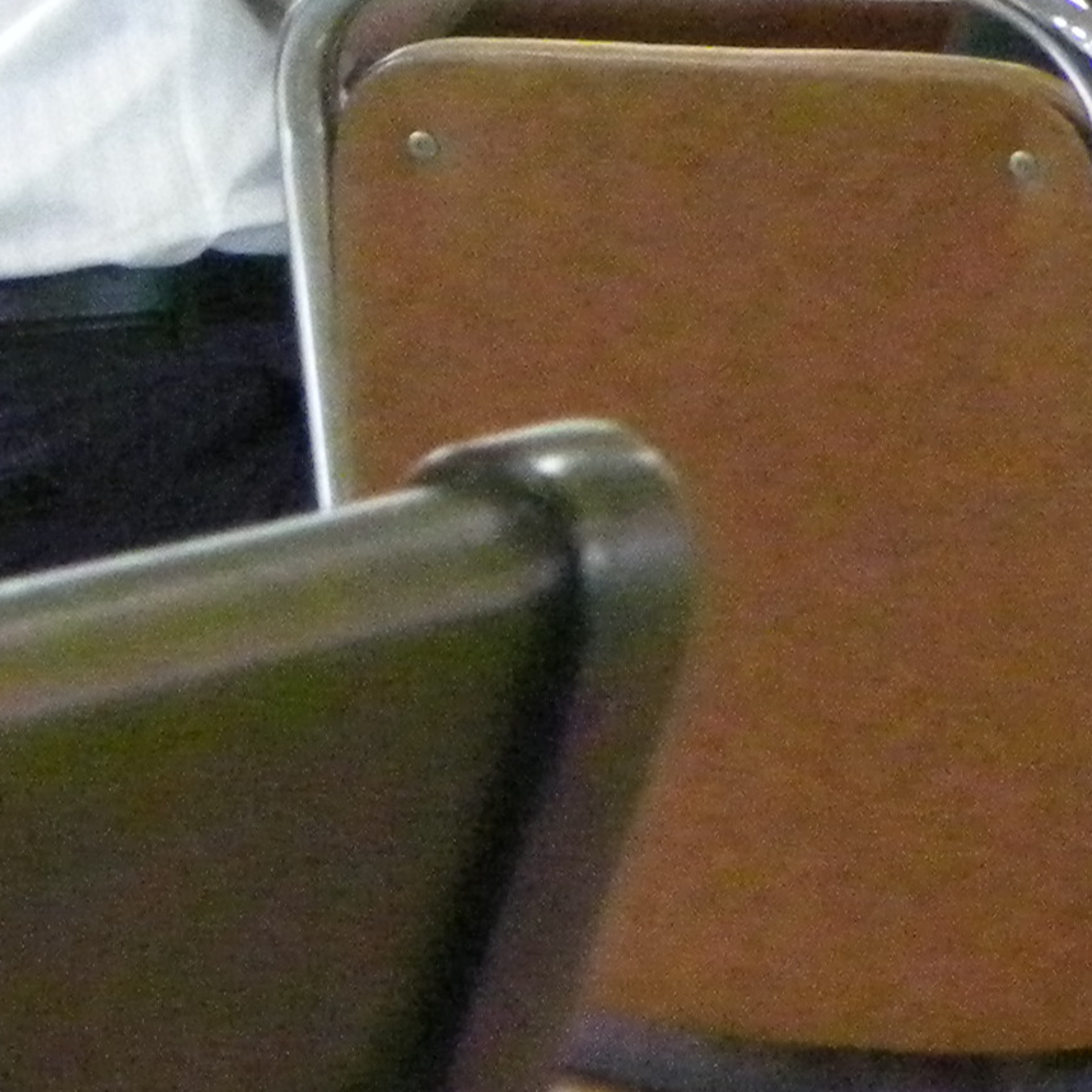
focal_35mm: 272
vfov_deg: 6.4
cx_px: 2344
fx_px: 9708
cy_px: -247
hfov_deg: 6.2
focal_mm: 11.8
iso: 800
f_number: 3.5
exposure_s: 1/89.5
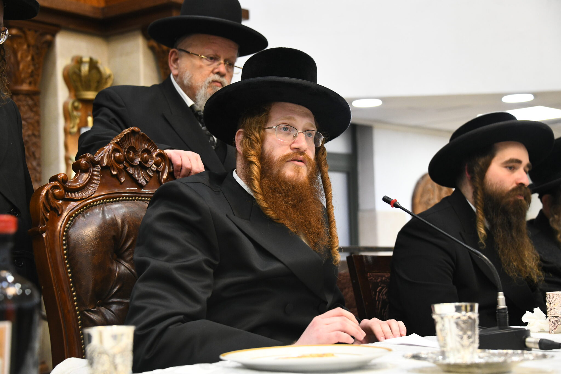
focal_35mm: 68
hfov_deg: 29.7
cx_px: 280
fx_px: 1060
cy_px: 187
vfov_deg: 20.0
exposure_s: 1/125
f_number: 5.6
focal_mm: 68
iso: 2500
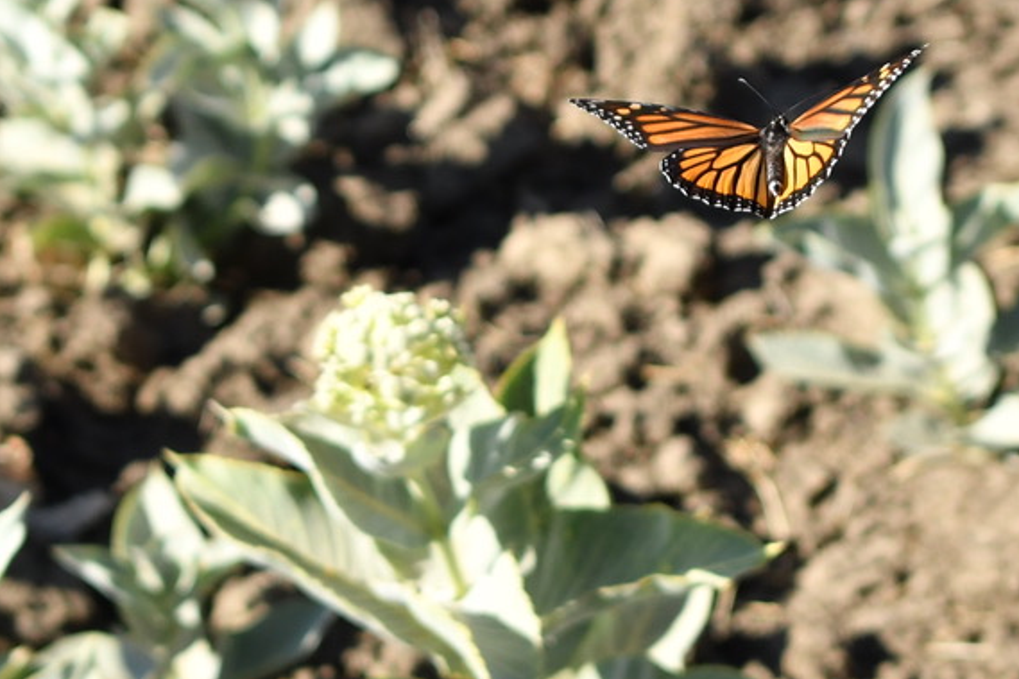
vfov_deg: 15.2
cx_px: 337
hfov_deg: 22.5
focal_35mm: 90
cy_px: 323
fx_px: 2547
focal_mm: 20
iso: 400
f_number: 2.5
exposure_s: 1/8000
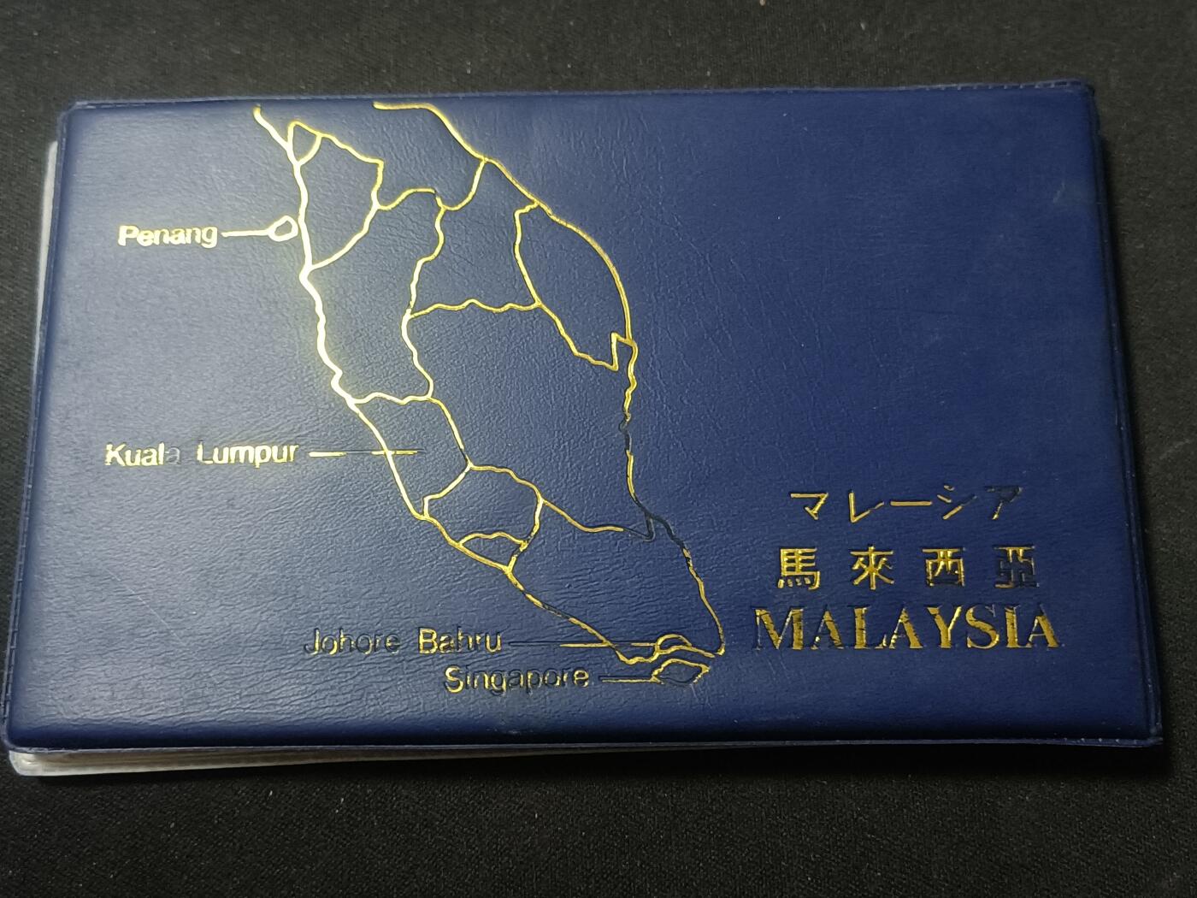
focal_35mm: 37
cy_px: 449
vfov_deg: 38.7
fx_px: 1279
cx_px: 598
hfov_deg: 50.1
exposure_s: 1/33.3
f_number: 1.8
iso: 2357
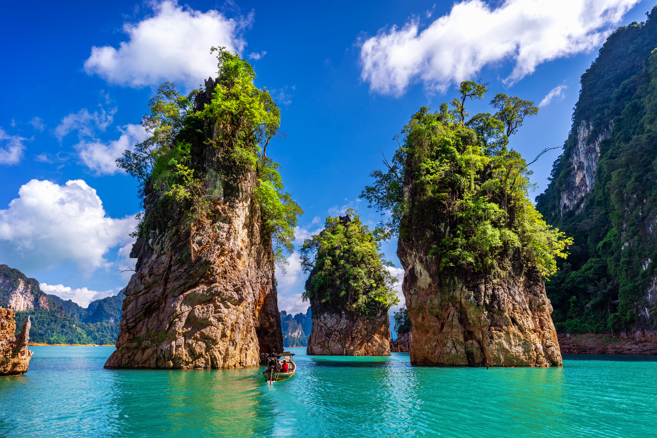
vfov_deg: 59.5
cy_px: 219
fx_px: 383
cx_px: 328
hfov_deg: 81.2
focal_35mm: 21
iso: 100
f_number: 6.3
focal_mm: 21
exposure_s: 1/400
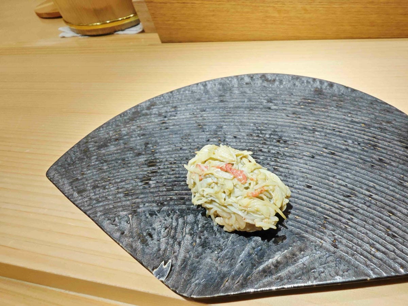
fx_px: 271
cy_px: 153
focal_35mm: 23
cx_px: 204
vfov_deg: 58.9
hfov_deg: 73.9
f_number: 1.8
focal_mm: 2.03
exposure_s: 1/120
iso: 80
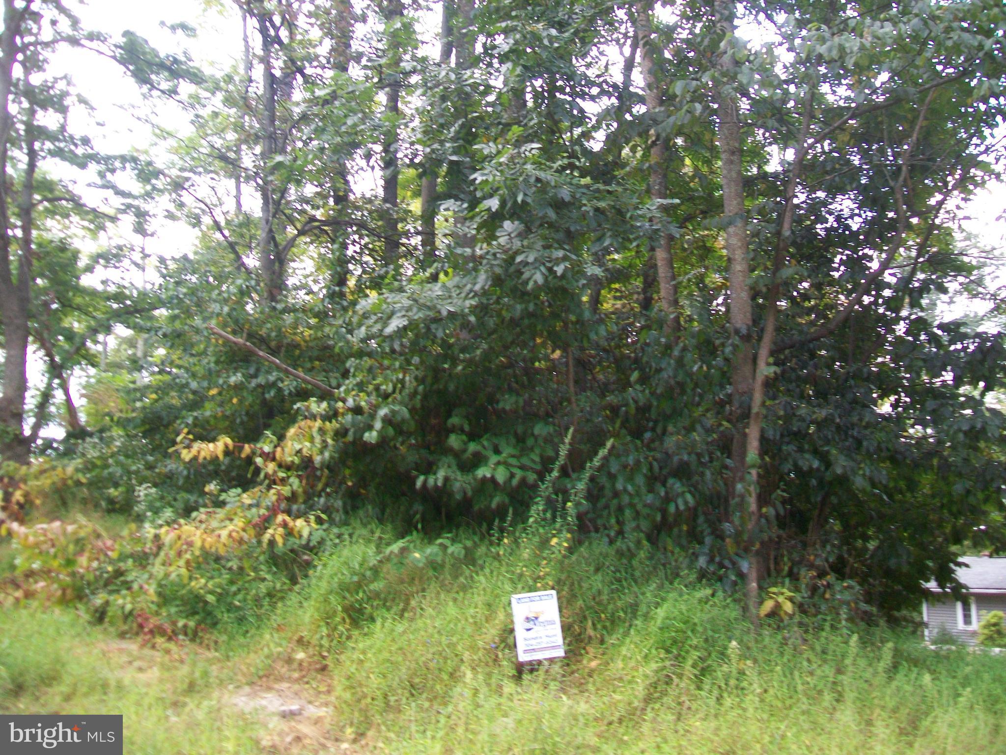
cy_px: 378
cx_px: 503
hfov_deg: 54.0
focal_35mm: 34
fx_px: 988
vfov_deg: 41.8
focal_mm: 6.1
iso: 64
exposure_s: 1/80
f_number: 2.7
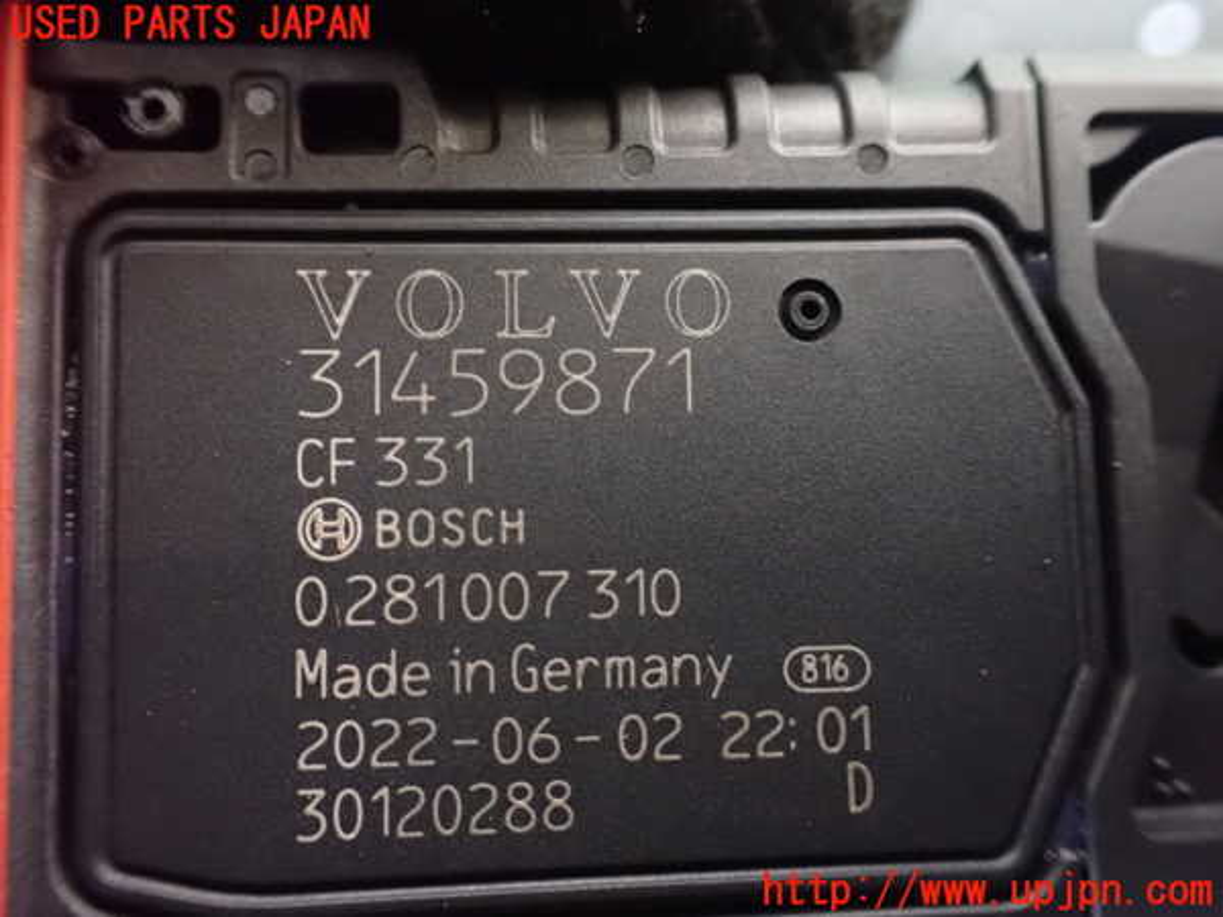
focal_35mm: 30
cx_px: 612
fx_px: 1060
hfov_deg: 60.0
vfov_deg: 46.8
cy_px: 458
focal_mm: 5.4
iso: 1600
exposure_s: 1/20
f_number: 2.3
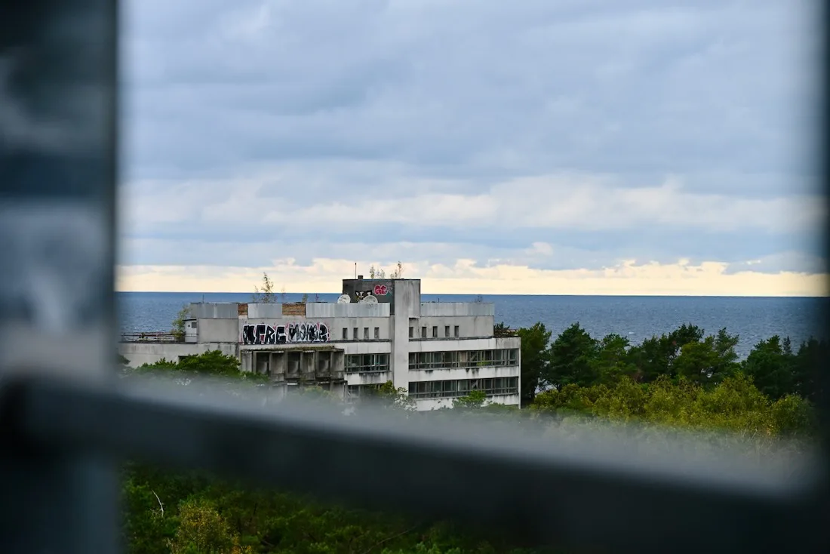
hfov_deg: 14.6
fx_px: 3228
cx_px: 415
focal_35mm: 140
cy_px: 277
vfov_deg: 9.8
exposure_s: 1/250
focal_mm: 140
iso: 800
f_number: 6.3
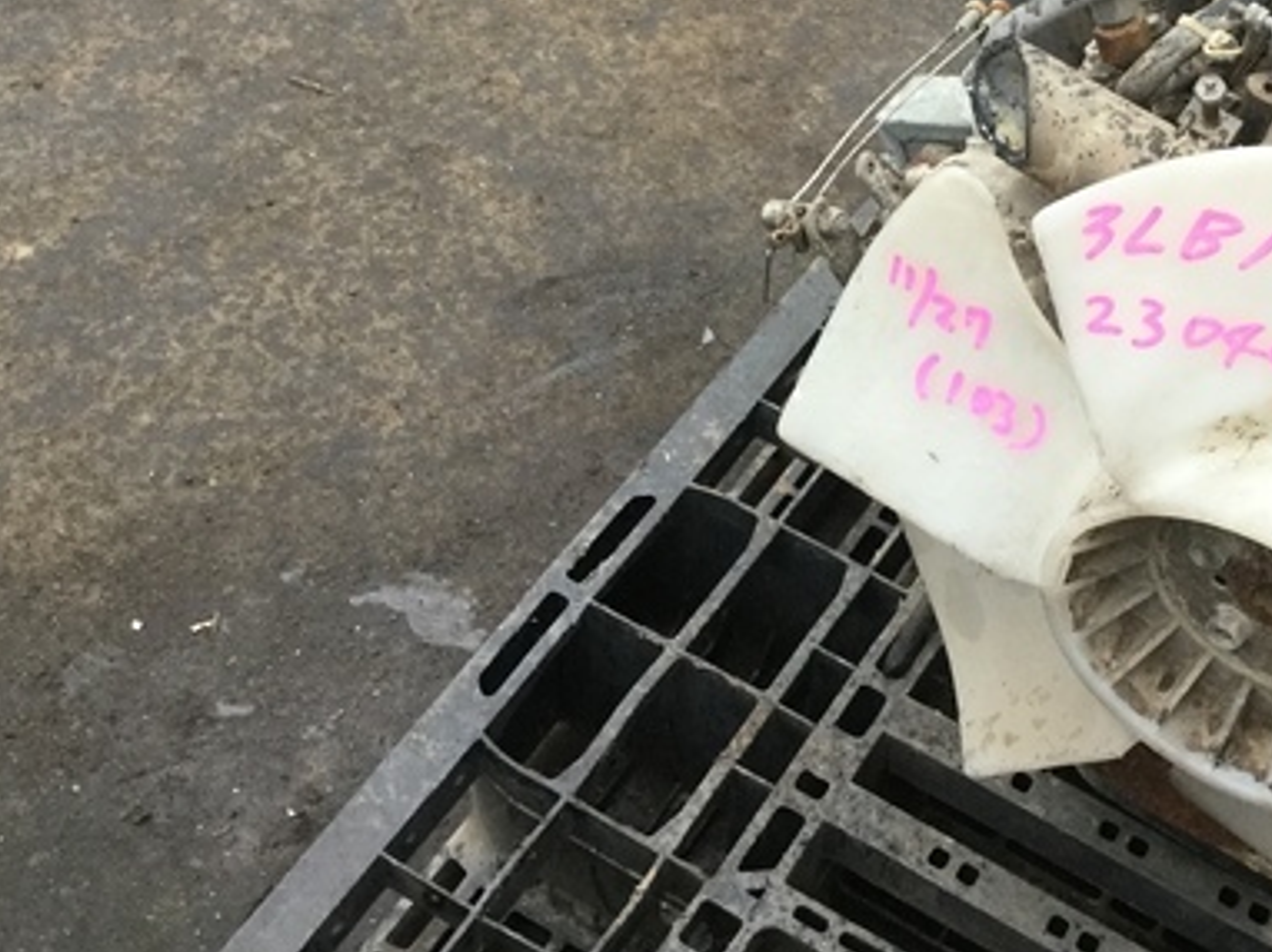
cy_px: 336
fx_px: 1910
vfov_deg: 27.9
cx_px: 976
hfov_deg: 35.9
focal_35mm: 52
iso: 40
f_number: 2.4
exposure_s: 1/30
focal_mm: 3.3
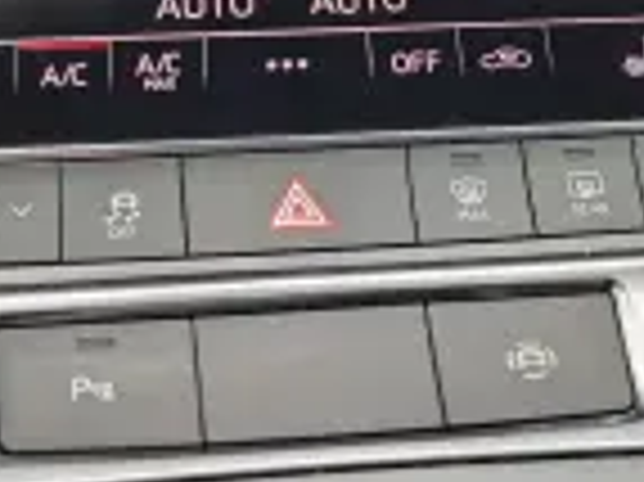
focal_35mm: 58
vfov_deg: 24.1
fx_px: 1078
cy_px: 0
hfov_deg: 33.2
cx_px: 288
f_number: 1.6
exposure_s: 1/89.4
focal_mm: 6.55
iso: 400
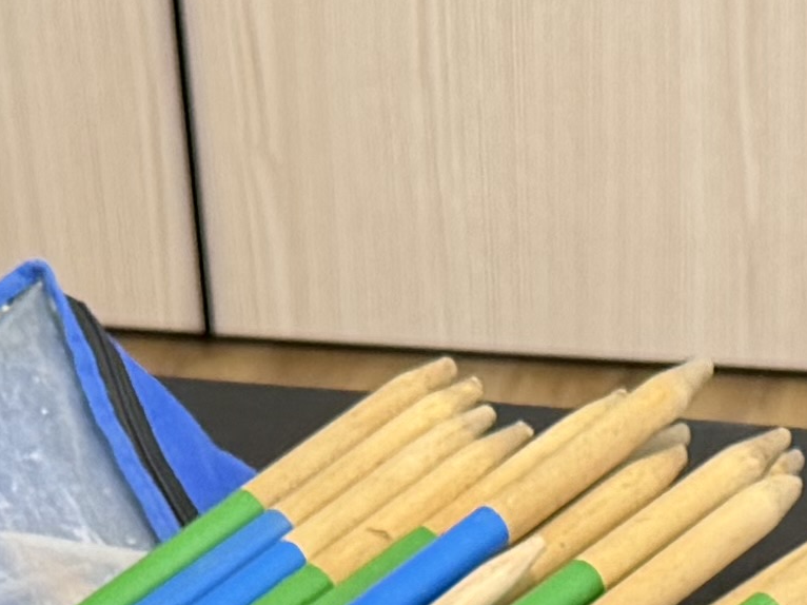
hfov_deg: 11.0
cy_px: 1772
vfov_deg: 7.4
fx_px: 4172
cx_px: 341
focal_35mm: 179
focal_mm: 6.76
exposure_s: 1/50
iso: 160
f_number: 1.78
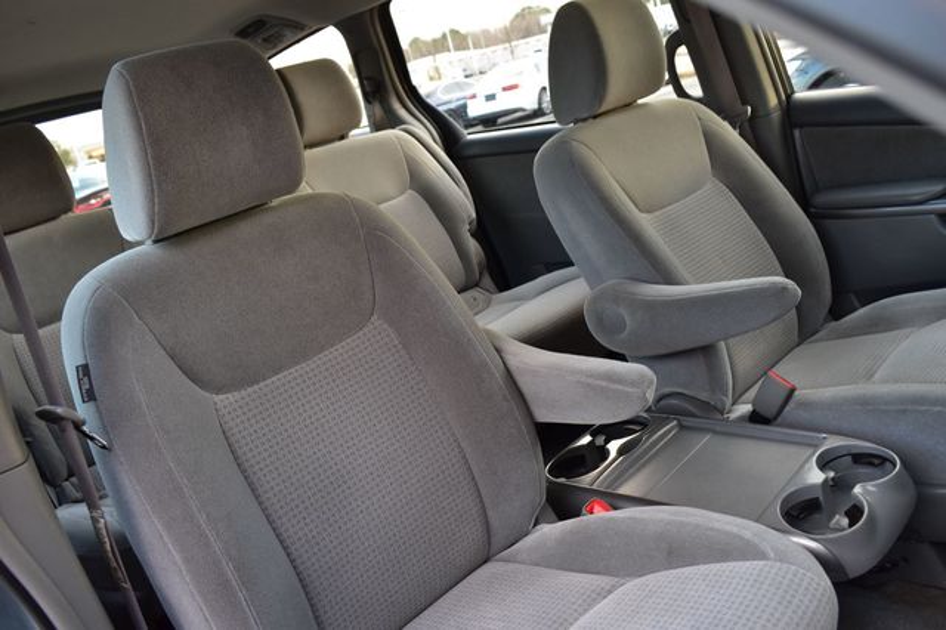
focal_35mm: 32
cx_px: 473
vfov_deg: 41.7
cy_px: 315
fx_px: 827
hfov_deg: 59.5
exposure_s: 1/15
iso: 500
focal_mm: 21
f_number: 6.3
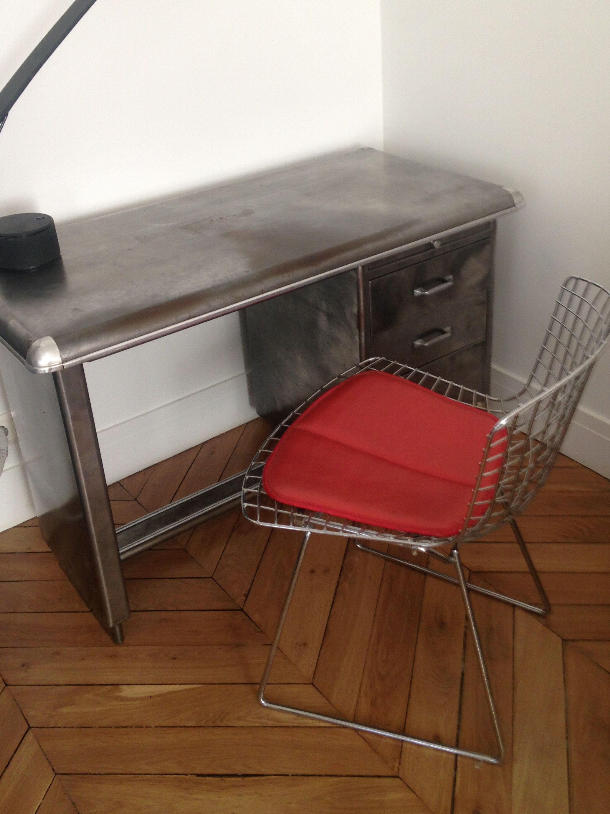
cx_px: 330
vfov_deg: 47.7
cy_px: 340
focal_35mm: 39
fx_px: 916
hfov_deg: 36.8
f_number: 2.4
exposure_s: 1/20
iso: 64
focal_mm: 4.12
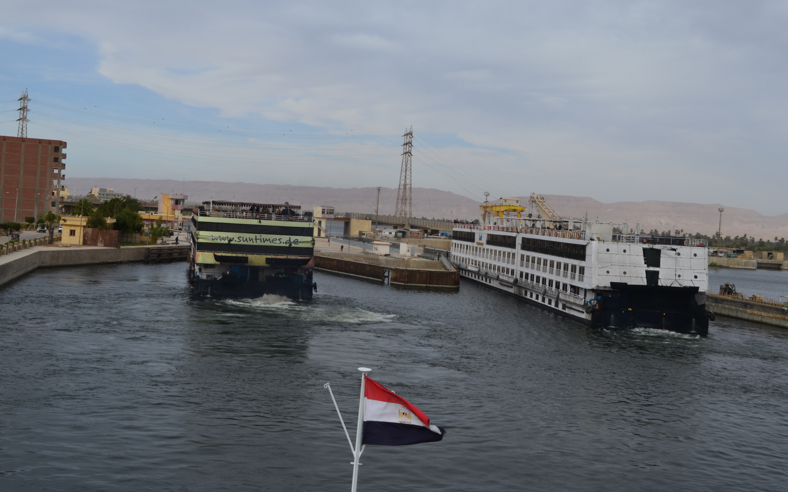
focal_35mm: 45
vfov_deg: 28.9
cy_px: 239
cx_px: 394
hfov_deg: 44.8
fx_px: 956
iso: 100
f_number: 11
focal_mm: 29
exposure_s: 1/125
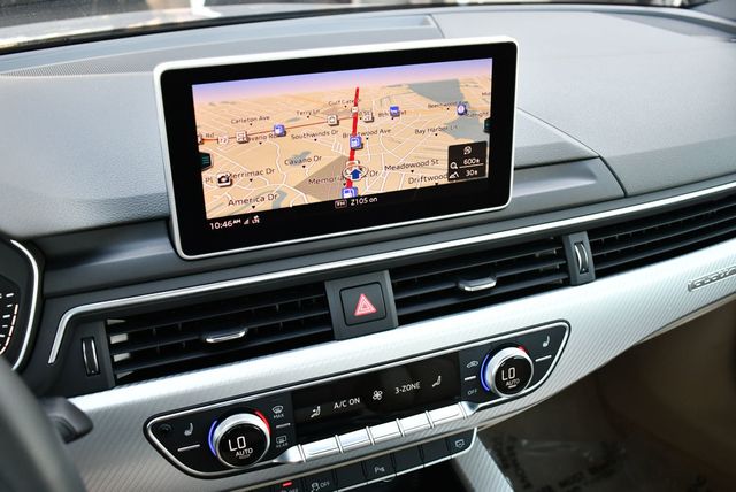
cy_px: 246
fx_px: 737
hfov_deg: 53.1
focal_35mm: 36
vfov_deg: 36.9
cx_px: 368
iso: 800
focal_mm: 18
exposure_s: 1/200
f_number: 3.5
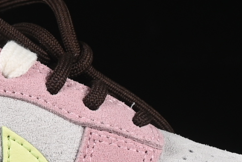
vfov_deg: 3.4
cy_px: 51
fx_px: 2683
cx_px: -41
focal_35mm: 399
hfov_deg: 5.1
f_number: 8
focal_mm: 50
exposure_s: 1/80
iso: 160
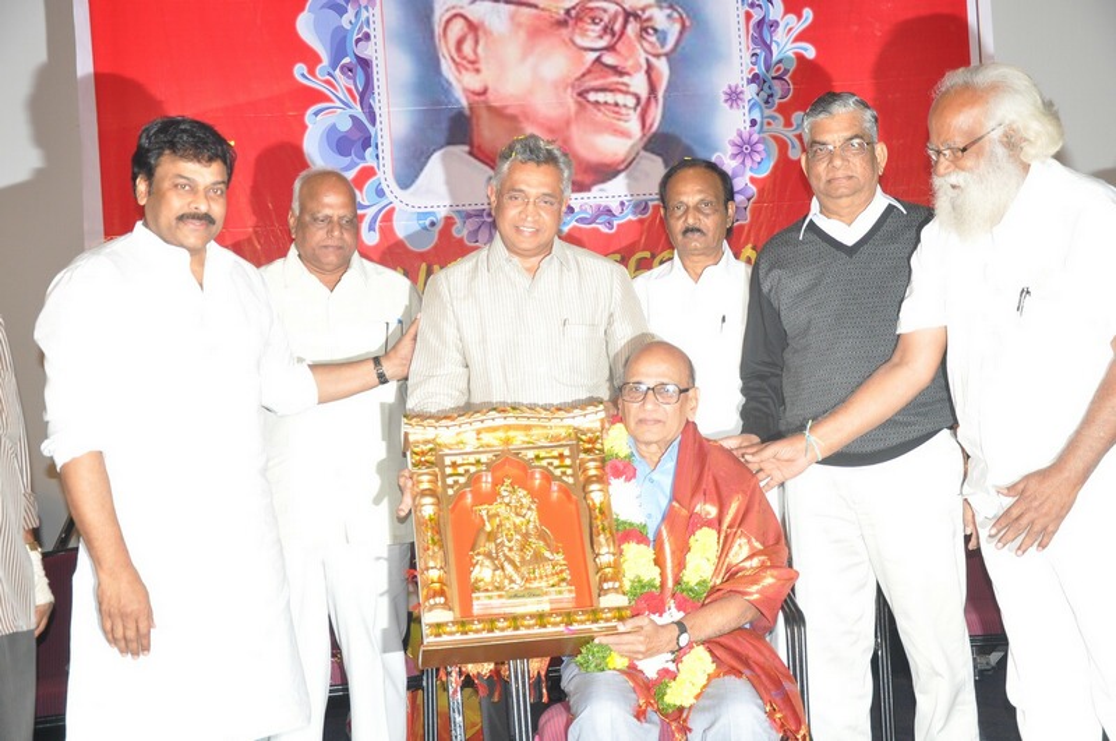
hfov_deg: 37.9
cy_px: 370
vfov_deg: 25.7
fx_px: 1625
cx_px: 558
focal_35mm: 52
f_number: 4.5
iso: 640
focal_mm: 35
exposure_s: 1/60
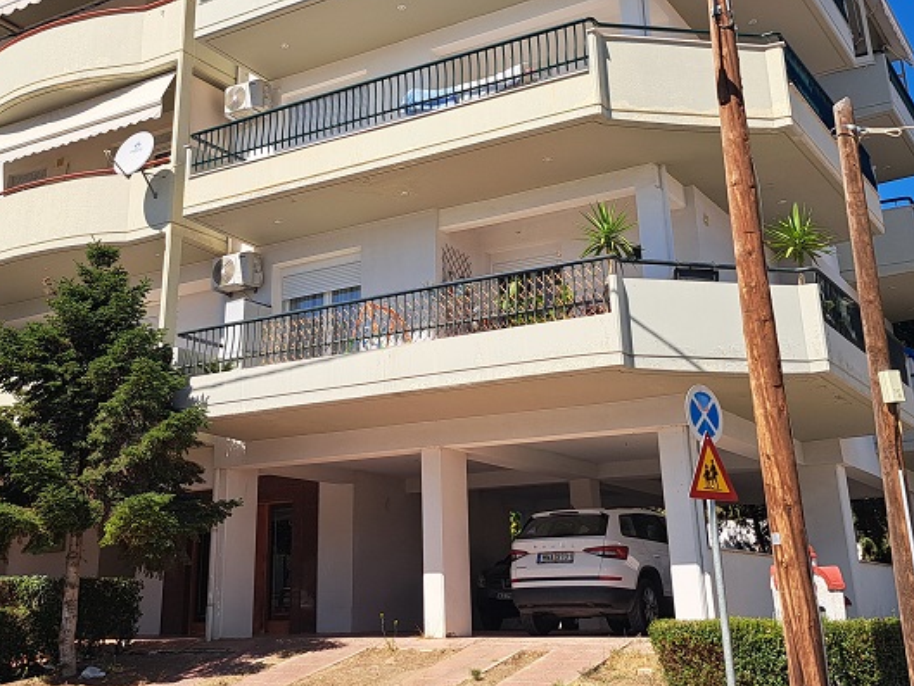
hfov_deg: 44.6
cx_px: 388
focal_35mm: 42
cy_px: 166
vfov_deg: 33.6
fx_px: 1109
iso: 50
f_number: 1.8
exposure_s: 1/1435
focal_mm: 5.23
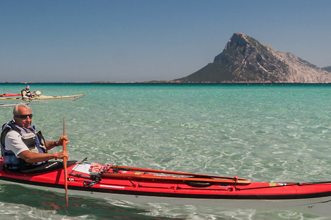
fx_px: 341
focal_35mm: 37
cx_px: 93
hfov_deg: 50.2
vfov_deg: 35.5
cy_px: 142
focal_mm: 11
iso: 200
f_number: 13
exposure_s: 1/80
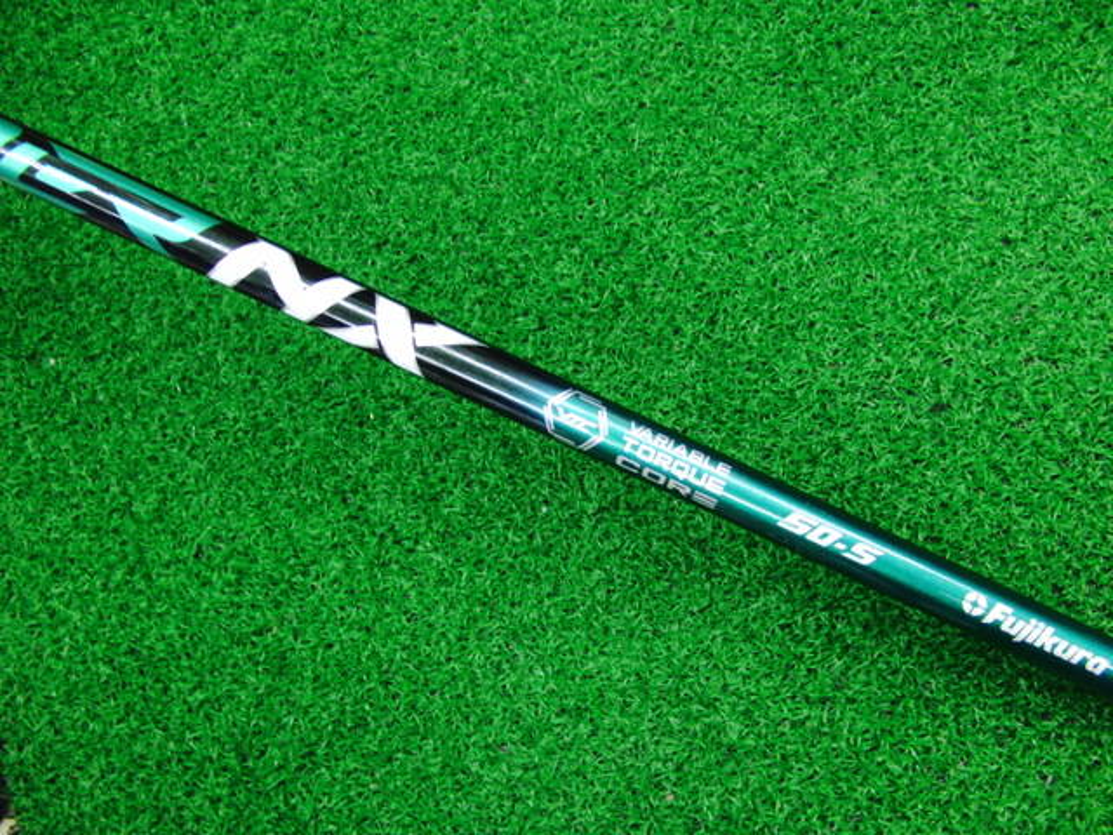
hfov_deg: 50.1
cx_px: 556
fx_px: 1190
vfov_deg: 38.7
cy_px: 418
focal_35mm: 37
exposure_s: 1/25
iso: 400
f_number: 3.6
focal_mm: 6.42
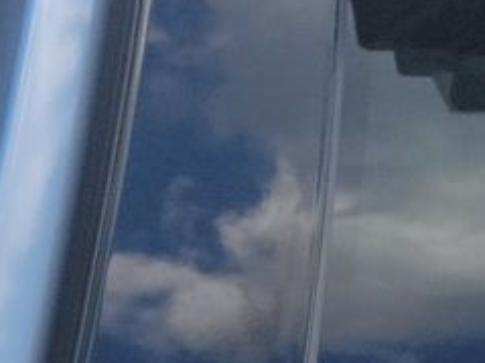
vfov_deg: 8.5
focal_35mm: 161
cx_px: -1084
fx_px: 2255
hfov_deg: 9.2
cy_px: 848
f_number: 1.8
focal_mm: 6.7
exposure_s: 1/362
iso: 50
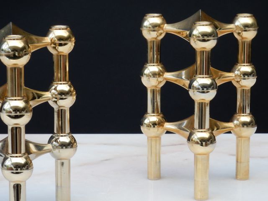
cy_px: 100
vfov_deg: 10.7
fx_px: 1076
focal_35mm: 139
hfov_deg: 14.2
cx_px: 134
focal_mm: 24.7
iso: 200
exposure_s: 1/10
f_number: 8
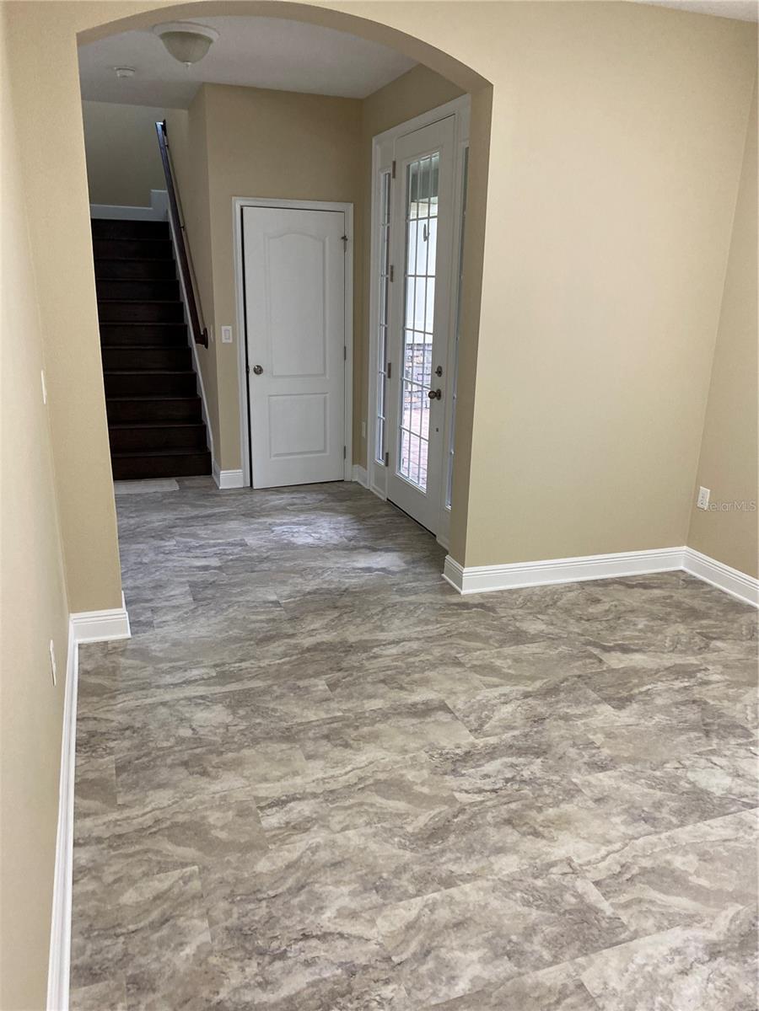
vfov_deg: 67.3
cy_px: 506
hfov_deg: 53.1
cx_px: 380
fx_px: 760
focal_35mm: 26
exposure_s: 1/60
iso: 200
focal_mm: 4.25
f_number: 1.8
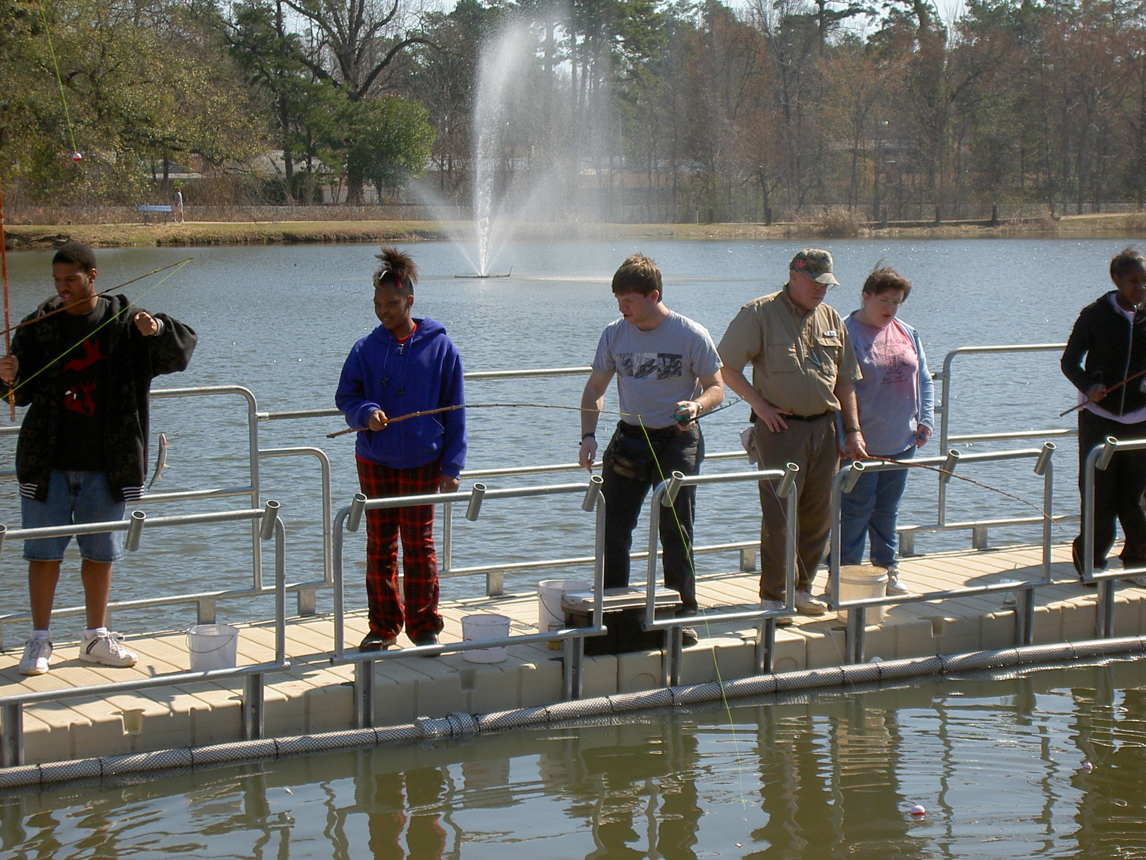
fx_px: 2946
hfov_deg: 22.0
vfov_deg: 16.6
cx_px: 573
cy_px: 430
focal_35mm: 89
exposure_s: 1/400
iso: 50
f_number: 4.6
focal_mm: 14.7
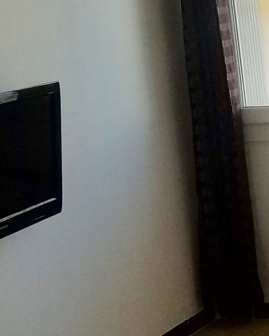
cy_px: 118
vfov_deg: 17.4
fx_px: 1094
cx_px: 458
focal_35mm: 110
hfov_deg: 12.9
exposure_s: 1/419
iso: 50
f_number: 1.7
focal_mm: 4.2
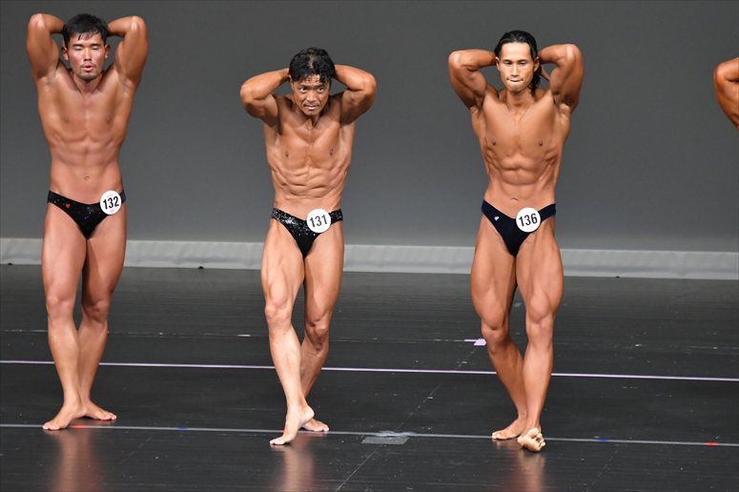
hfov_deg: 6.0
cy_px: 246
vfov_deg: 4.0
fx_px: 7079
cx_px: 370
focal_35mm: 345
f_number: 5.6
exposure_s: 1/400
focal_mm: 230
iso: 5000
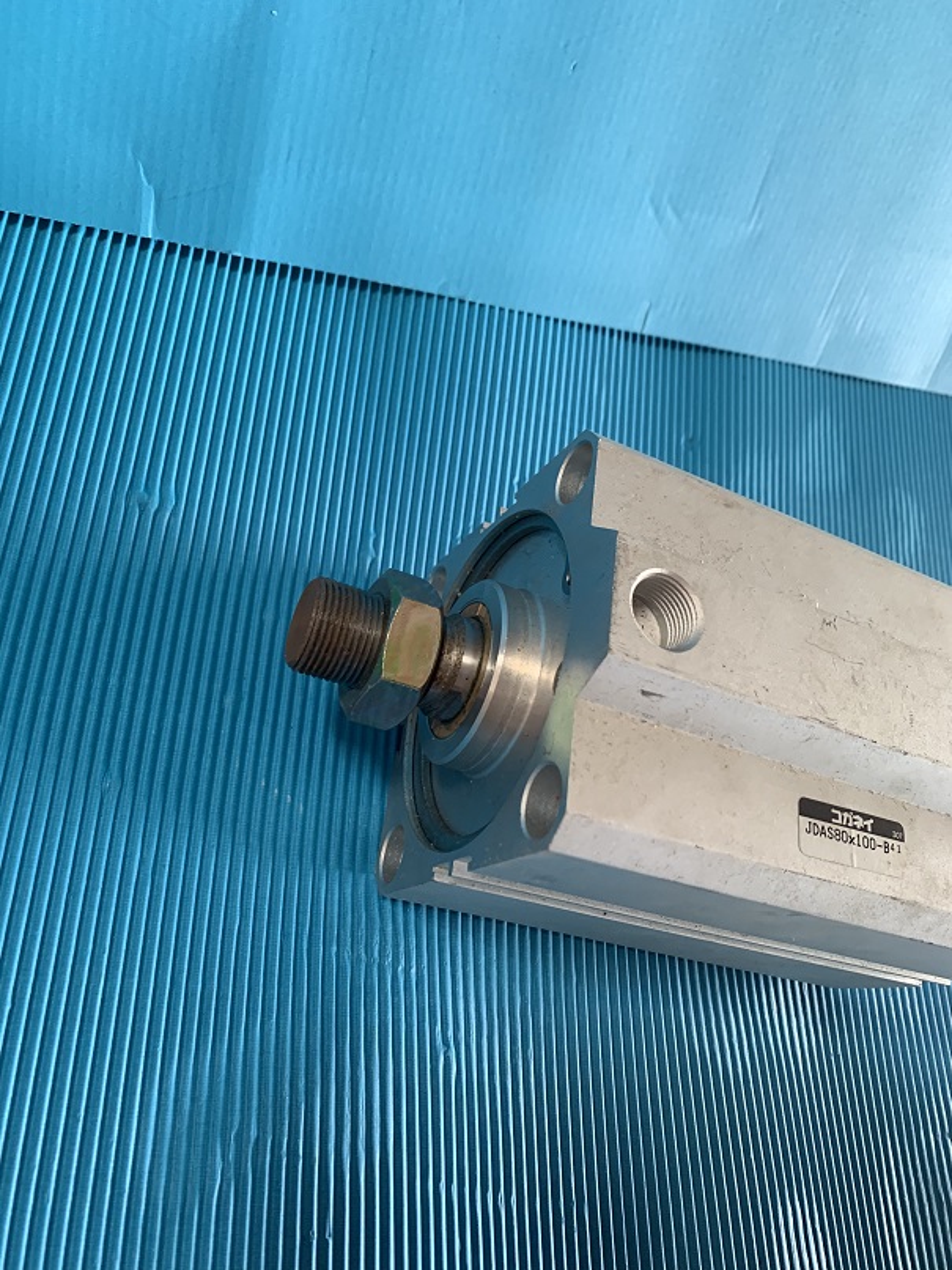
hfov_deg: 53.1
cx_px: 476
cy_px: 635
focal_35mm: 26
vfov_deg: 67.3
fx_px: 954
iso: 160
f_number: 1.8
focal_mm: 4.25
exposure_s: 1/60
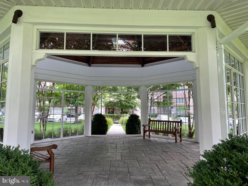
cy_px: 93
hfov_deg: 67.3
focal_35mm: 26
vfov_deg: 53.1
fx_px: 186
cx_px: 124
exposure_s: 1/122
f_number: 1.6
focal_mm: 4.2
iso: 32
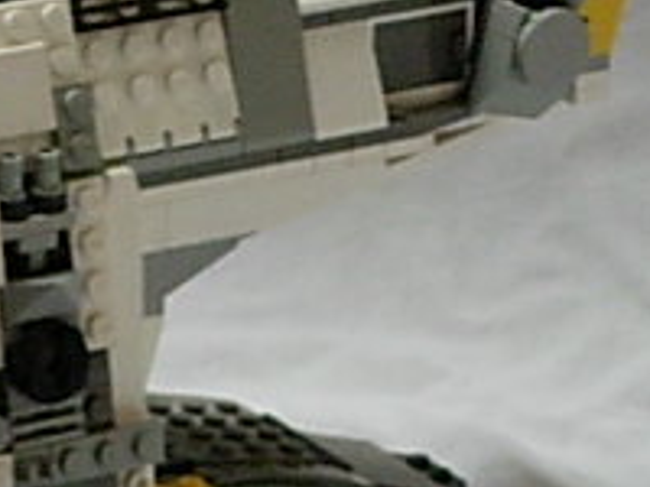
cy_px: 464
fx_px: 6779
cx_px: -88
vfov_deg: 4.1
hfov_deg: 5.5
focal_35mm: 361
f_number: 4.9
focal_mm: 23.4
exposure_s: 1/87.9
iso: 400
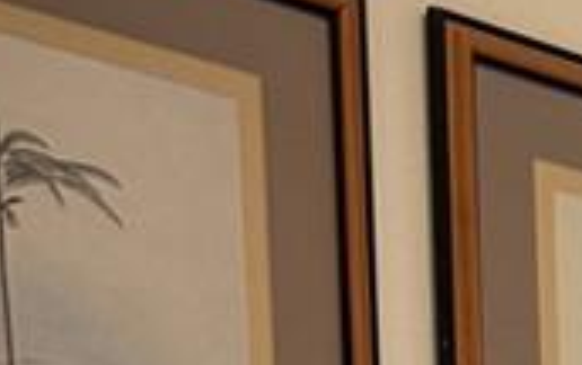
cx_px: 1425
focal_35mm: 177
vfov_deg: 6.2
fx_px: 2811
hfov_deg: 10.2
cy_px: 1450
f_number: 1.78
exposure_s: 1/120
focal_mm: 6.76
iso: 160
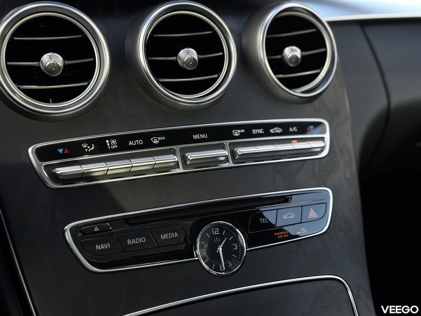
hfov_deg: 36.8
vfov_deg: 28.0
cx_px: 210
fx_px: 632
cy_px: 158
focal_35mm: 52
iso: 40
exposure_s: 1/164
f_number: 1.6
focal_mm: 5.96
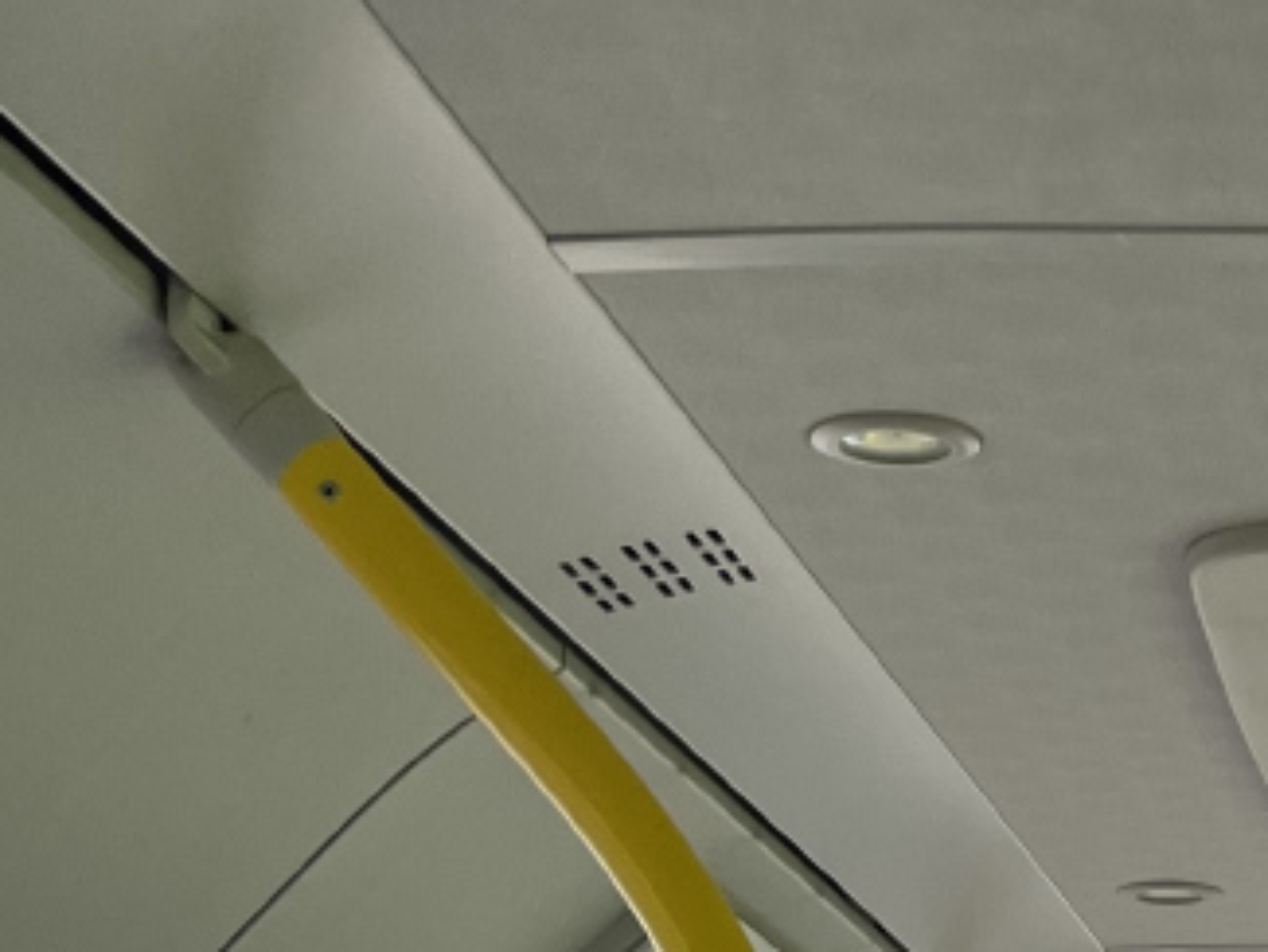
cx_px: 1666
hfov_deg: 17.7
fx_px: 3811
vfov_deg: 12.8
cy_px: 1793
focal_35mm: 104
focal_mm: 4.2
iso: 50
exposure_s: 1/121
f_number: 1.6
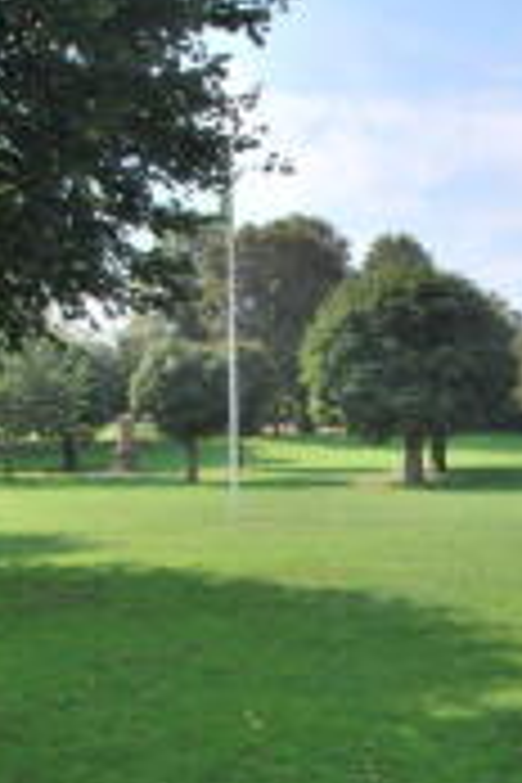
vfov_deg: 47.4
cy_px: 416
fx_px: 892
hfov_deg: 31.0
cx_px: 482
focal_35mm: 41
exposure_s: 1/250
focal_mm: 10
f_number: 8
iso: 100
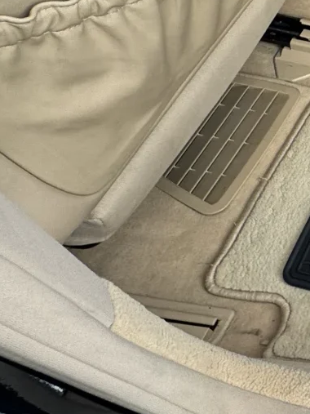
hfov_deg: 16.5
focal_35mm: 53
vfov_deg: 34.7
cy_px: 67
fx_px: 633
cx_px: 691
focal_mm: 2.22
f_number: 2.2
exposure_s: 1/151
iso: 40
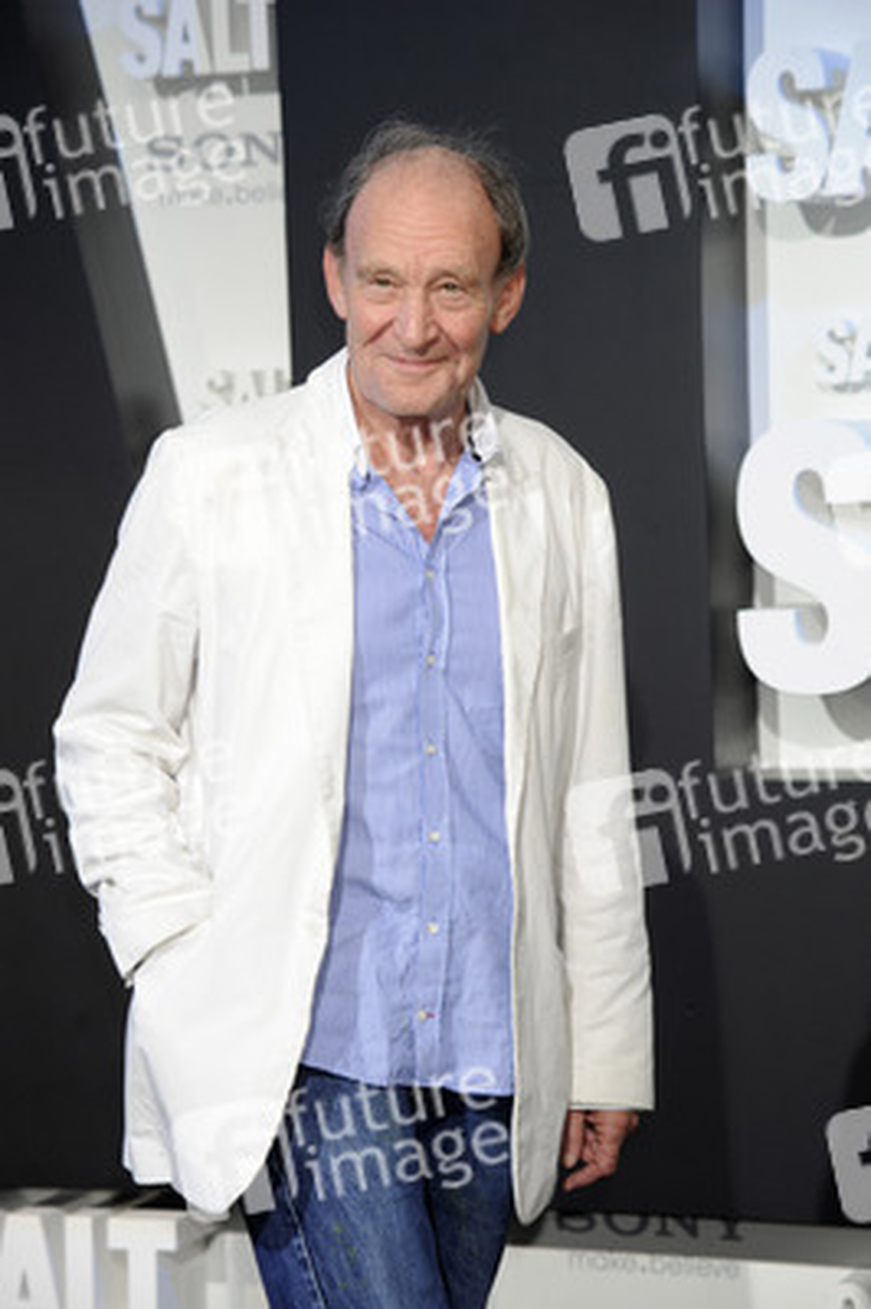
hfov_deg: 13.0
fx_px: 3817
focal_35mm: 105
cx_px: 436
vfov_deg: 19.5
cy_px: 654
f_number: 6.3
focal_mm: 105
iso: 800
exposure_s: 1/160
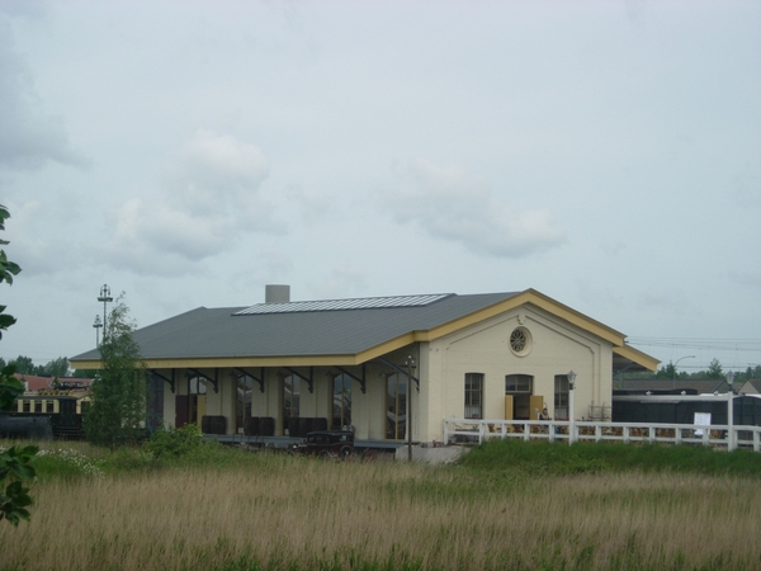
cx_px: 380
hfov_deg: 17.4
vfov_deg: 13.1
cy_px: 286
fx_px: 2484
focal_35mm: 113
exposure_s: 1/527
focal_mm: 23.4
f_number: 4.9
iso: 64
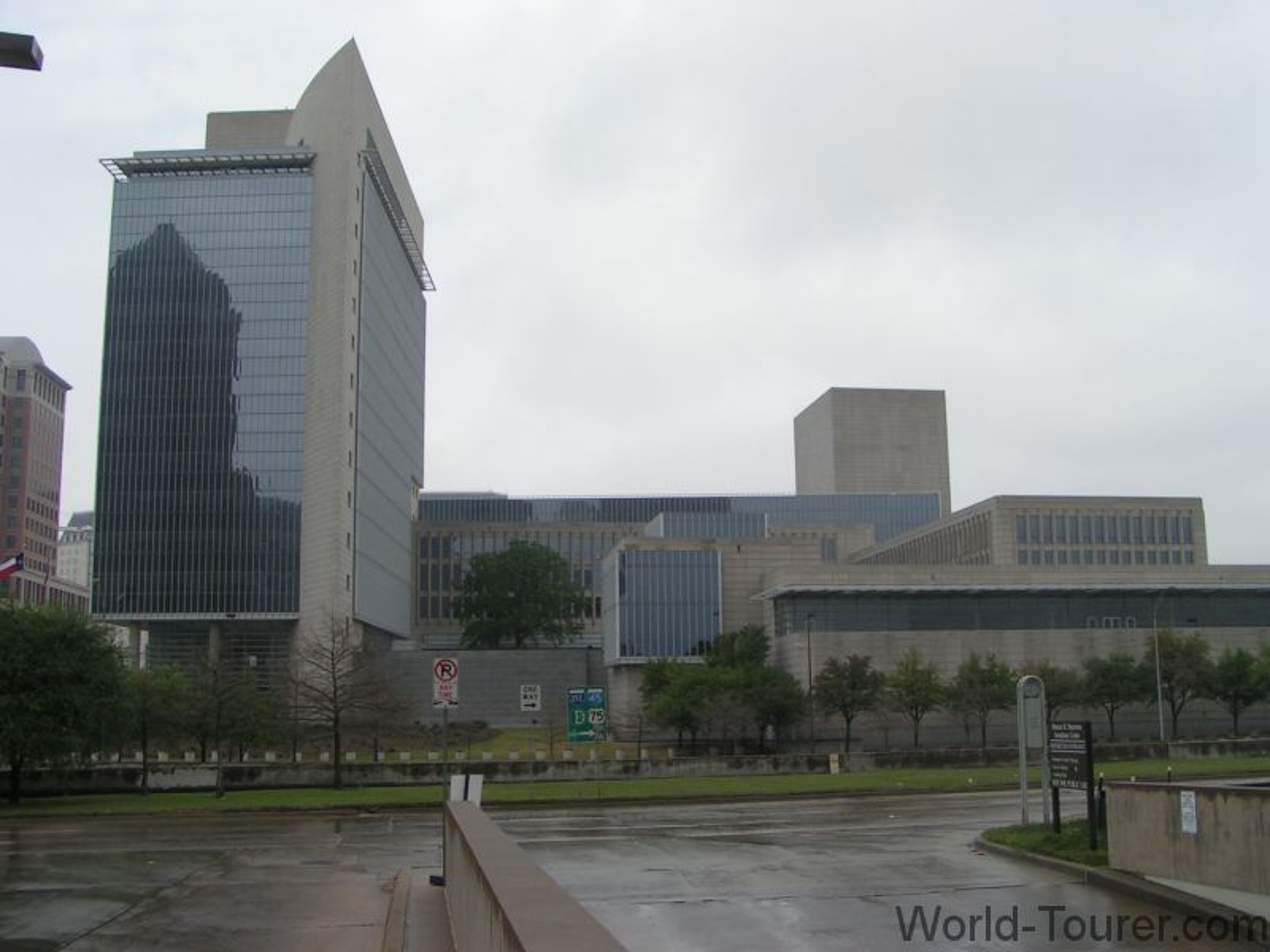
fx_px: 1394
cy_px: 476
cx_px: 635
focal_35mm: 38
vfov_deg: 37.7
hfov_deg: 49.0
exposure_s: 1/640
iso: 50
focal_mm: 5.8
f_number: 5.6
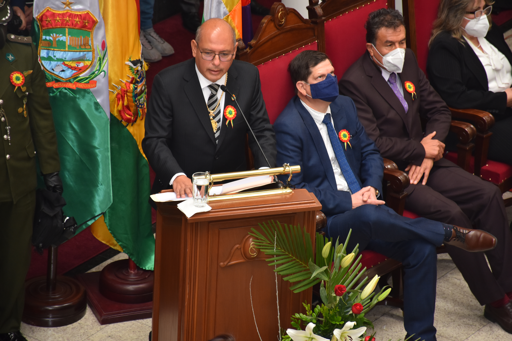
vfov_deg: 6.5
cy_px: 170
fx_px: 2986
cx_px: 256
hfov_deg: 9.8
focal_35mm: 210
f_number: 5.6
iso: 720
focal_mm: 140
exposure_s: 1/60
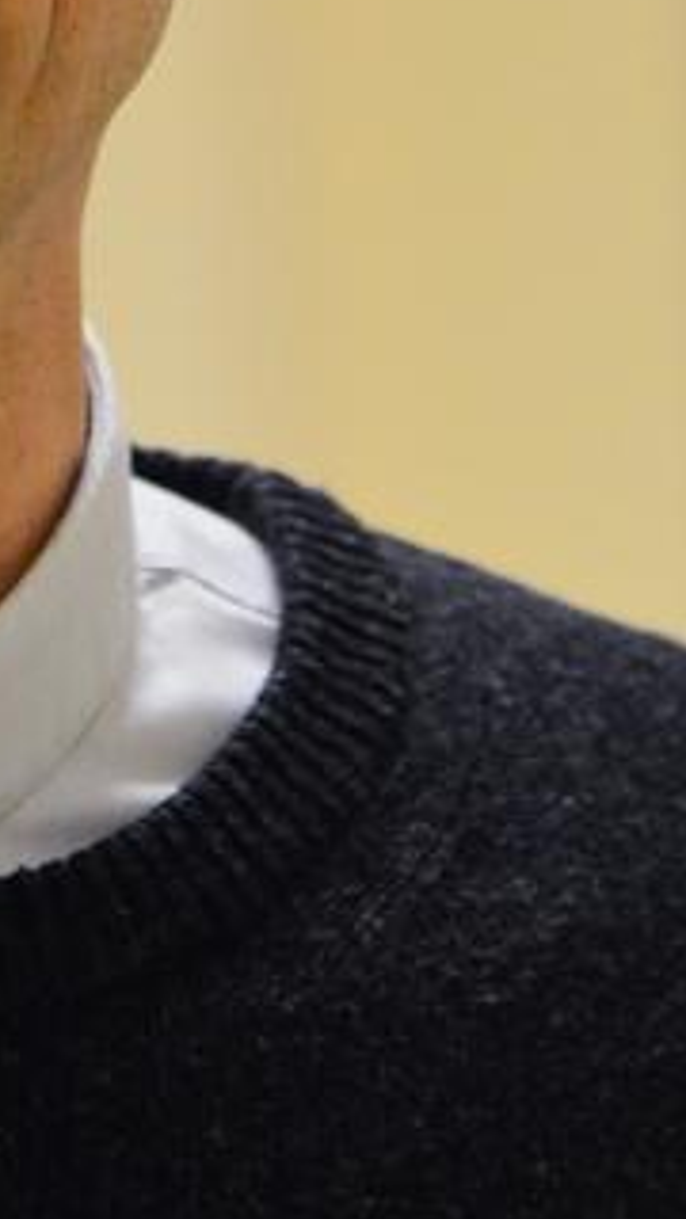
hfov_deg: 2.7
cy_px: 67
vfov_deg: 4.9
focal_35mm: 441
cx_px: -301
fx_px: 14261
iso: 4000
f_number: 4.8
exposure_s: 1/160
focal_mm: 100
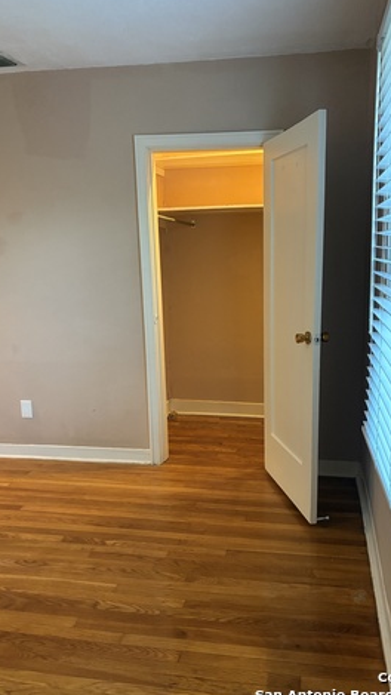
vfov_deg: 66.1
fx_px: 534
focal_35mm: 29
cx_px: 230
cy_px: 348
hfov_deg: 40.1
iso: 500
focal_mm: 5.96
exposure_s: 1/60
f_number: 1.6
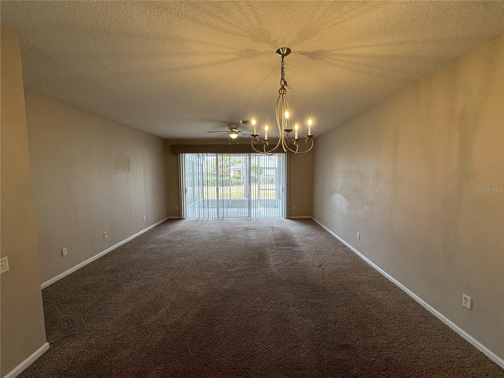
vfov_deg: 85.7
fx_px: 204
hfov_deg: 102.1
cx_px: 252
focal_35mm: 14
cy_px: 189
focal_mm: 2.22
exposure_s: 1/120
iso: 125
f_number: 2.2
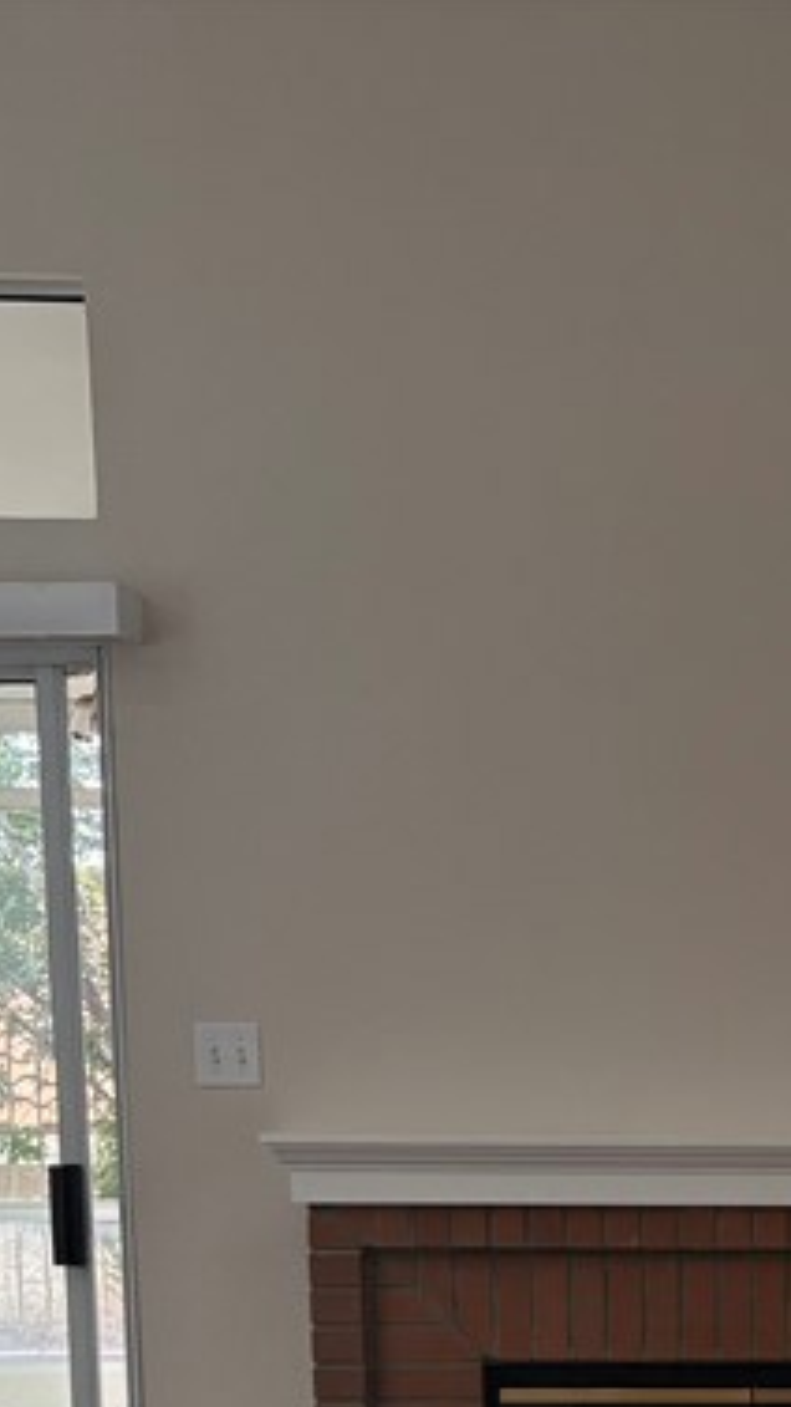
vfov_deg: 26.0
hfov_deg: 15.2
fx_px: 2872
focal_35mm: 77
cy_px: 1422
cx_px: 918
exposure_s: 1/153
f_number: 1.6
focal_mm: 5.96
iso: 80
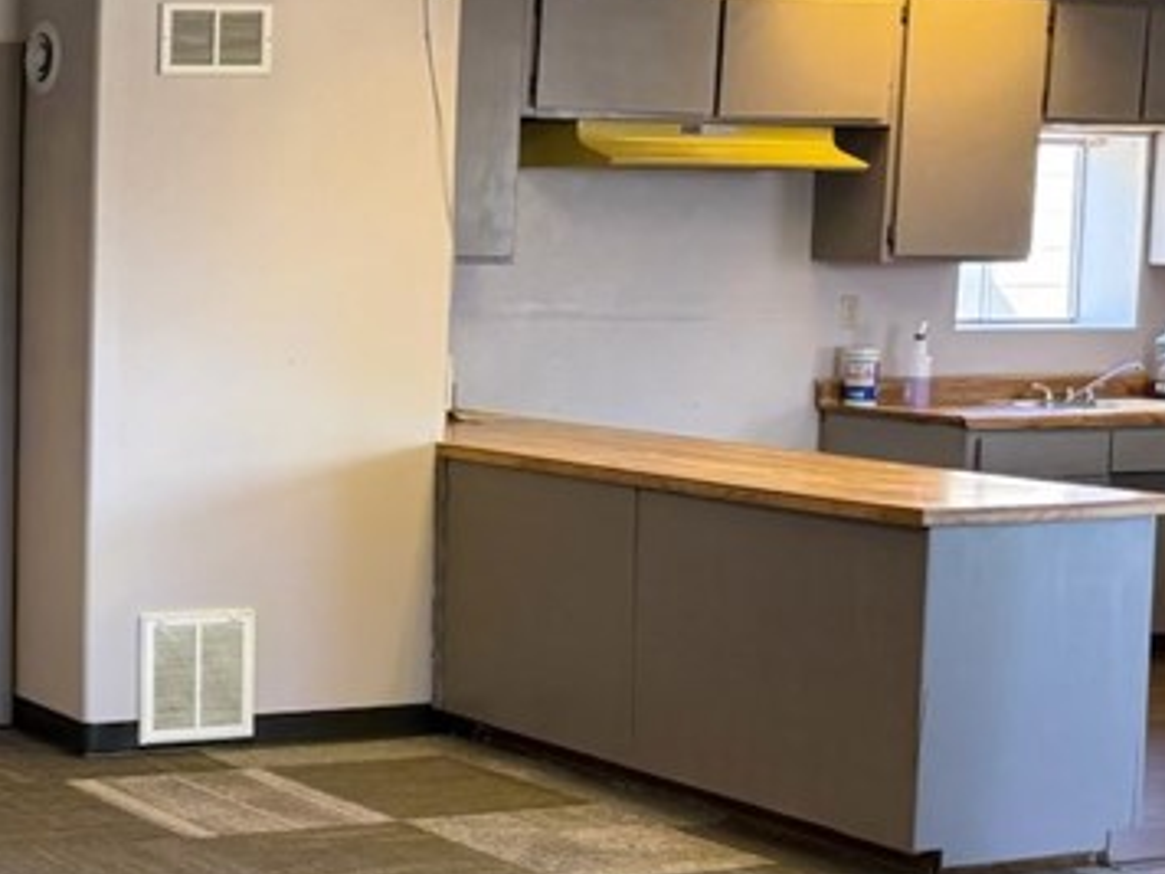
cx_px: -422
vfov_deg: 21.3
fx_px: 2322
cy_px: 396
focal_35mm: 69
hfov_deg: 24.0
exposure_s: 1/121
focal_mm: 6.76
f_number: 1.78
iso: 200
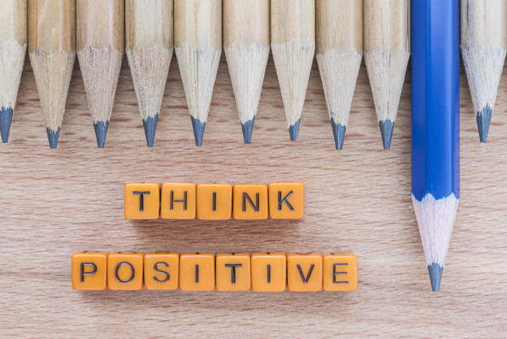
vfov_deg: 22.7
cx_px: 254
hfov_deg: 33.4
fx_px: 846
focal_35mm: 60
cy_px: 170
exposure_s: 1/1.25
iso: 100
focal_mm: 60
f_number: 16
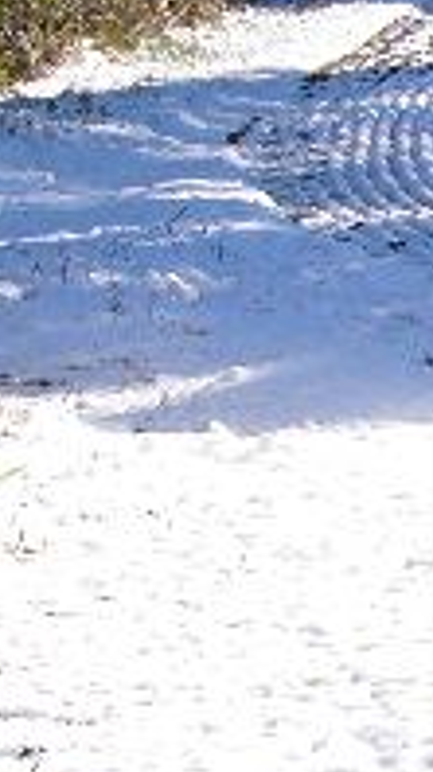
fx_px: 3683
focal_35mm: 180
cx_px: 870
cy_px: 66
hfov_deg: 6.5
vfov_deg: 11.9
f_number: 8
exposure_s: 1/1000
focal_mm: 8.4
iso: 100
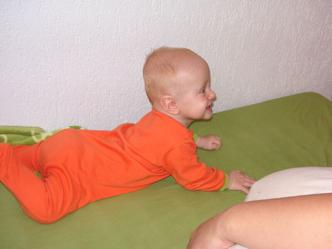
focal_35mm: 44
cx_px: 166
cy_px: 124
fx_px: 422
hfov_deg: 42.9
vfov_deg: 32.9
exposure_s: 1/45
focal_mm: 7.3
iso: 160
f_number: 3.1
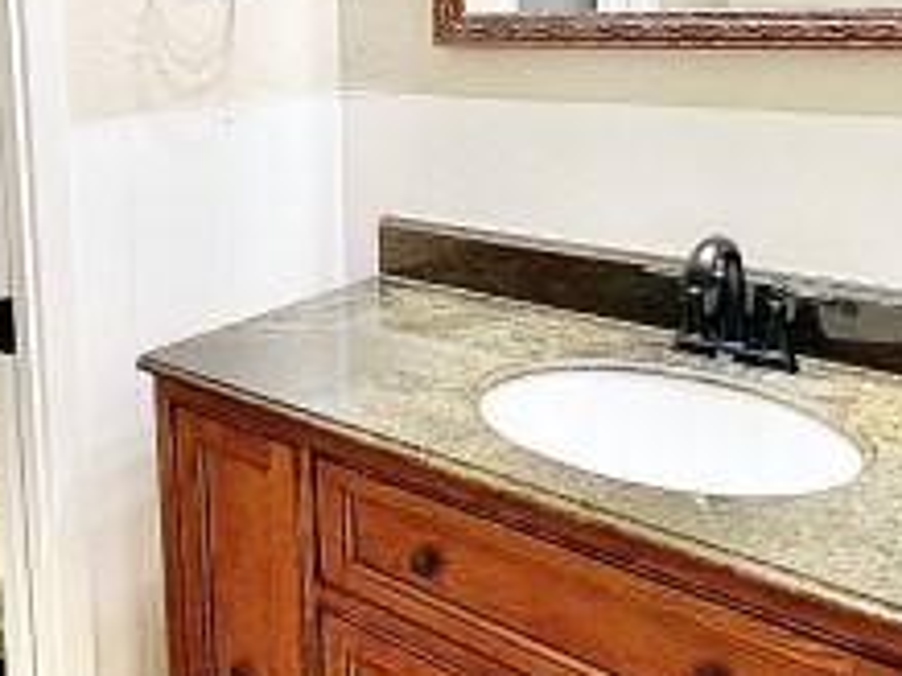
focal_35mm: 38
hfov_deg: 47.8
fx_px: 990
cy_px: 140
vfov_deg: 36.5
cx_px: 268
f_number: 1.8
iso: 160
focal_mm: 1.57
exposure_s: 1/120
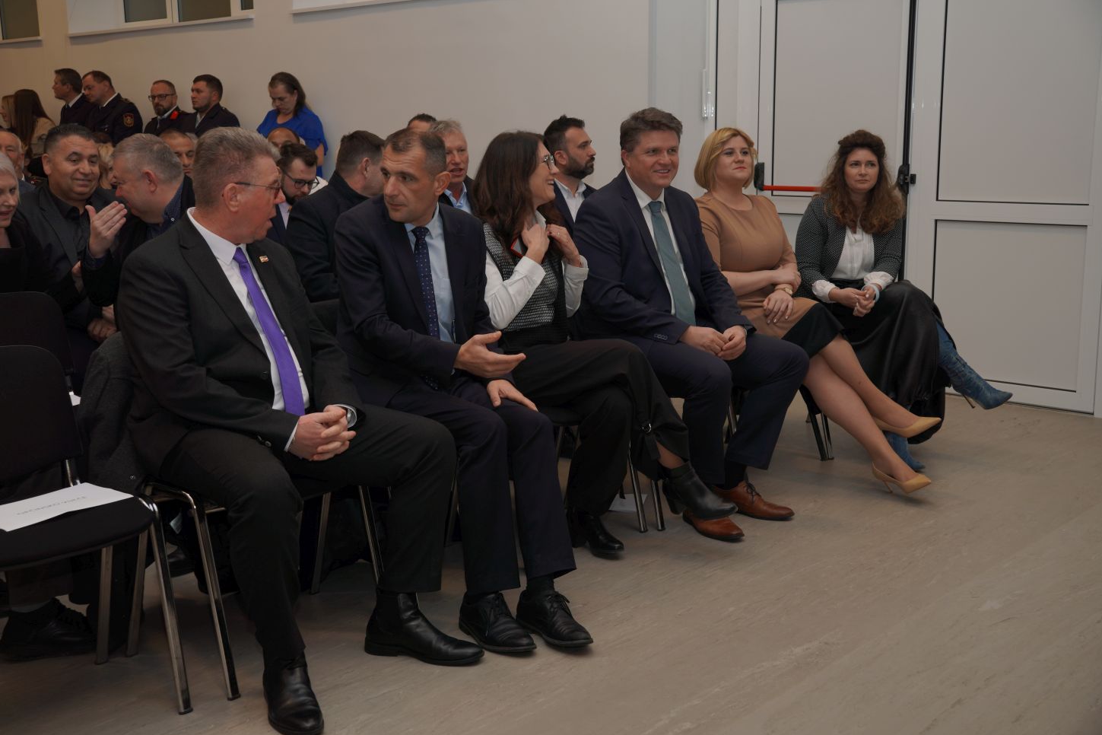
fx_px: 1261
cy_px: 364
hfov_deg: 47.2
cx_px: 540
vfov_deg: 32.5
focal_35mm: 41
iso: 100
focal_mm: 26.8
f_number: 4
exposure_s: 1/100
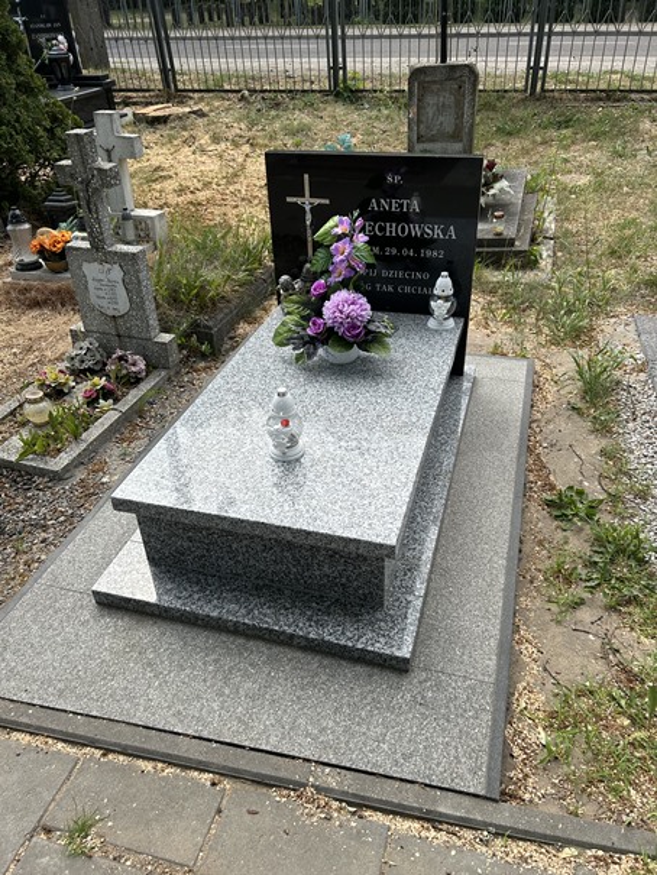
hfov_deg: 53.1
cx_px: 328
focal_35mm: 26
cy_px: 438
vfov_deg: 67.3
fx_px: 658
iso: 50
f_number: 1.5
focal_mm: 5.7
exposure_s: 1/2045
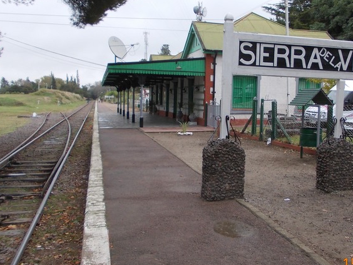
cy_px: 127
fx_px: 388
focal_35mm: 38
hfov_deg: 48.7
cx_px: 213
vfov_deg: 37.7
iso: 80
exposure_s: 1/200
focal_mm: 4
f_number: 2.7
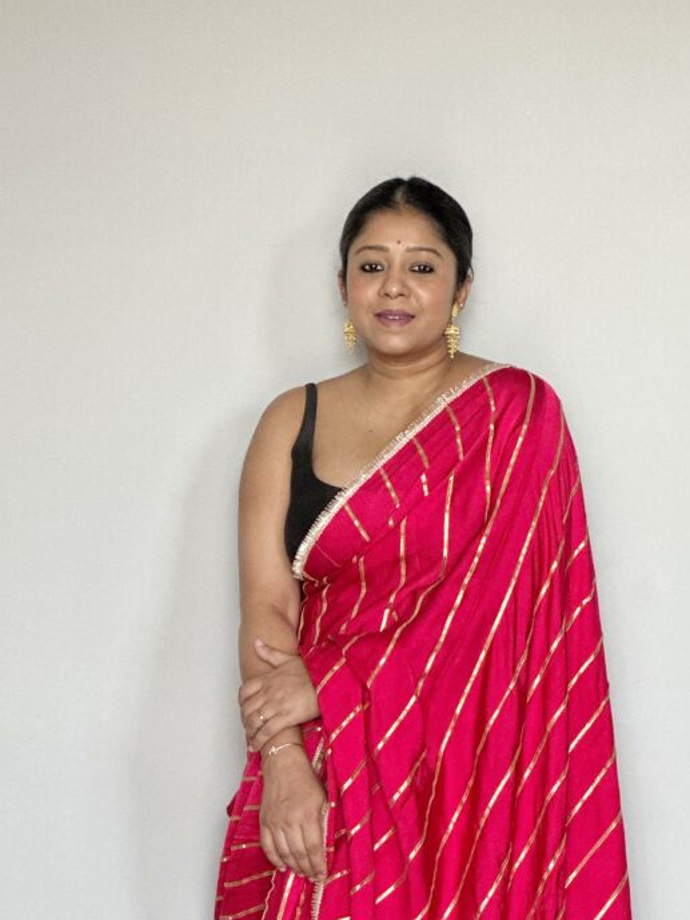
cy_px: 763
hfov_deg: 11.1
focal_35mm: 134
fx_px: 3564
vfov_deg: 14.6
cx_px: 410
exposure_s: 1/121
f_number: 2.8
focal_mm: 9
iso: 200
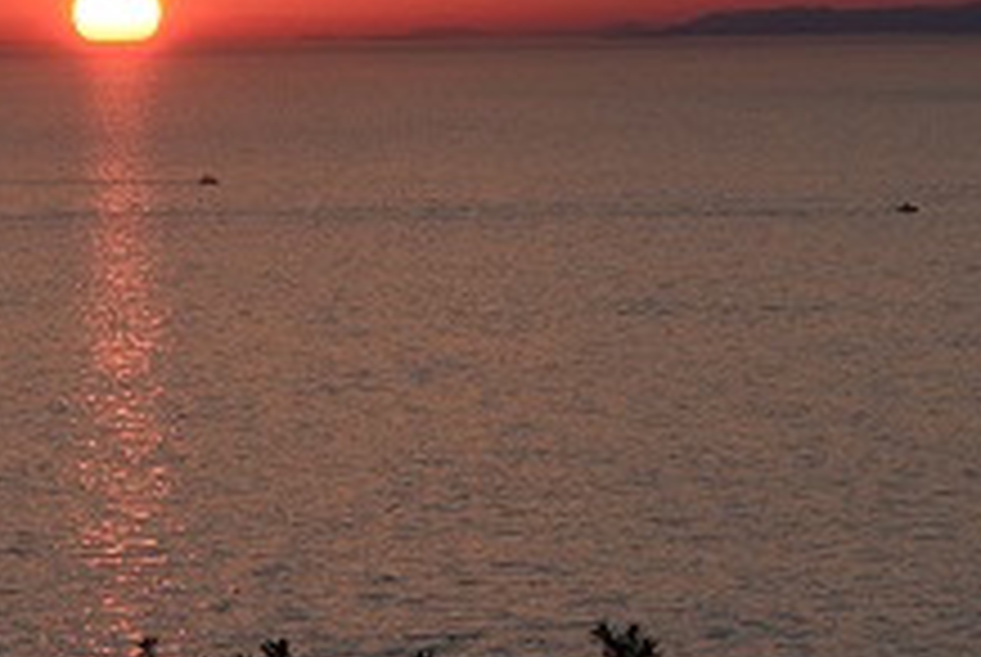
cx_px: 130
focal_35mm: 340
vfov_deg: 4.1
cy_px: 90
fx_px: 9279
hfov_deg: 6.0
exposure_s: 1/125
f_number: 11
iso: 180
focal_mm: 55
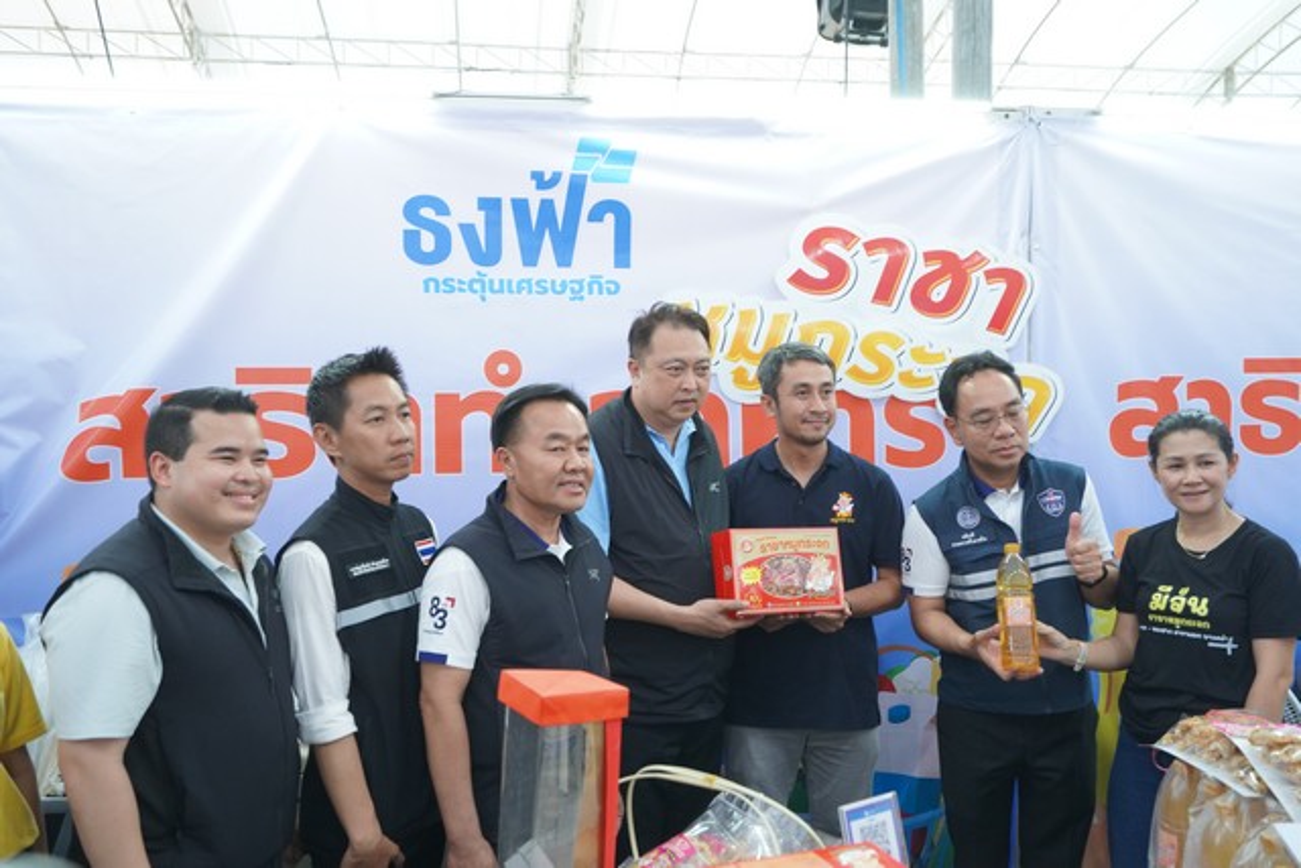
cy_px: 434
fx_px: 1120
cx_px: 650
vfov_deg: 42.3
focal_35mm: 31
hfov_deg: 60.3
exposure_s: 1/60
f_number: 4
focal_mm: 31
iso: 2000
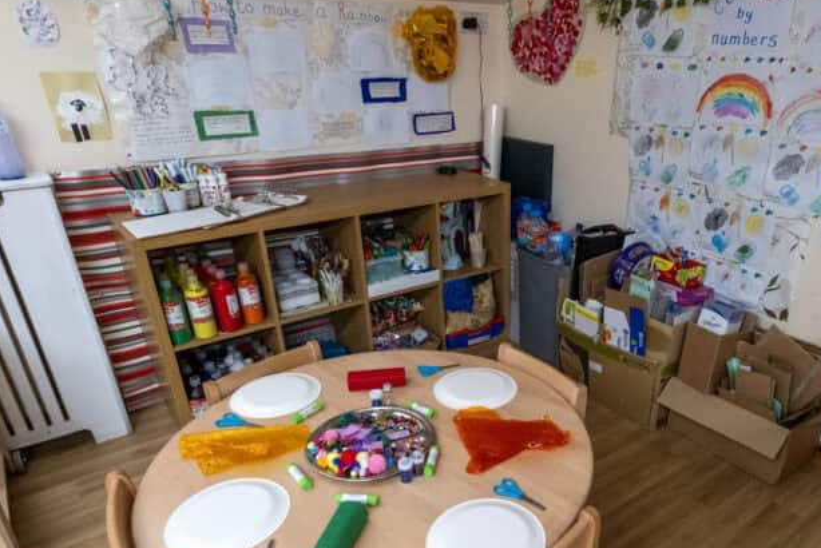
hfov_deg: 69.9
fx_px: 570
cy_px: 352
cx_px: 532
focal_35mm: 25
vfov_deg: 50.7
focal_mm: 10
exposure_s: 1/50
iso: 1600
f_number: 5.6
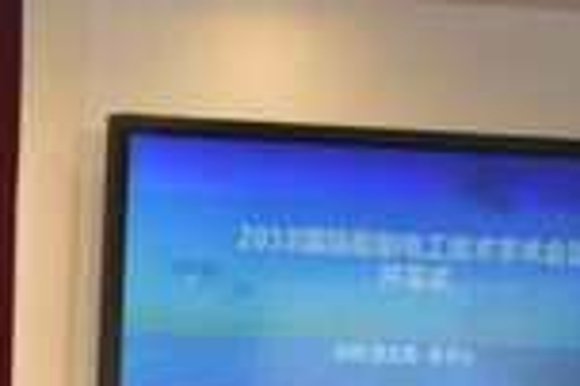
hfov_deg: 9.6
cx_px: -1034
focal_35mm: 178
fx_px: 2865
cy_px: 571
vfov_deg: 7.6
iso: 200
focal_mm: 18
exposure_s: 1/30
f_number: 3.5
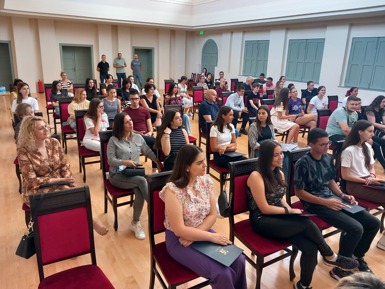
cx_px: 192
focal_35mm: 27
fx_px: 300
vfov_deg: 51.4
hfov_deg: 65.3
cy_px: 144
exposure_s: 1/33
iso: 160
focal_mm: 4
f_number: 1.8
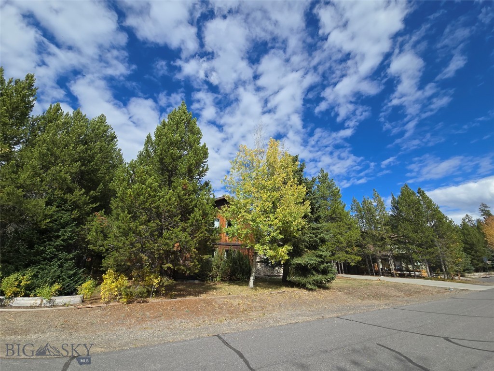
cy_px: 186
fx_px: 186
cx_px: 247
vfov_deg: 89.9
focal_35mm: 13
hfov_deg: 106.2
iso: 50
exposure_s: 1/2593
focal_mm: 2.2
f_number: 2.2
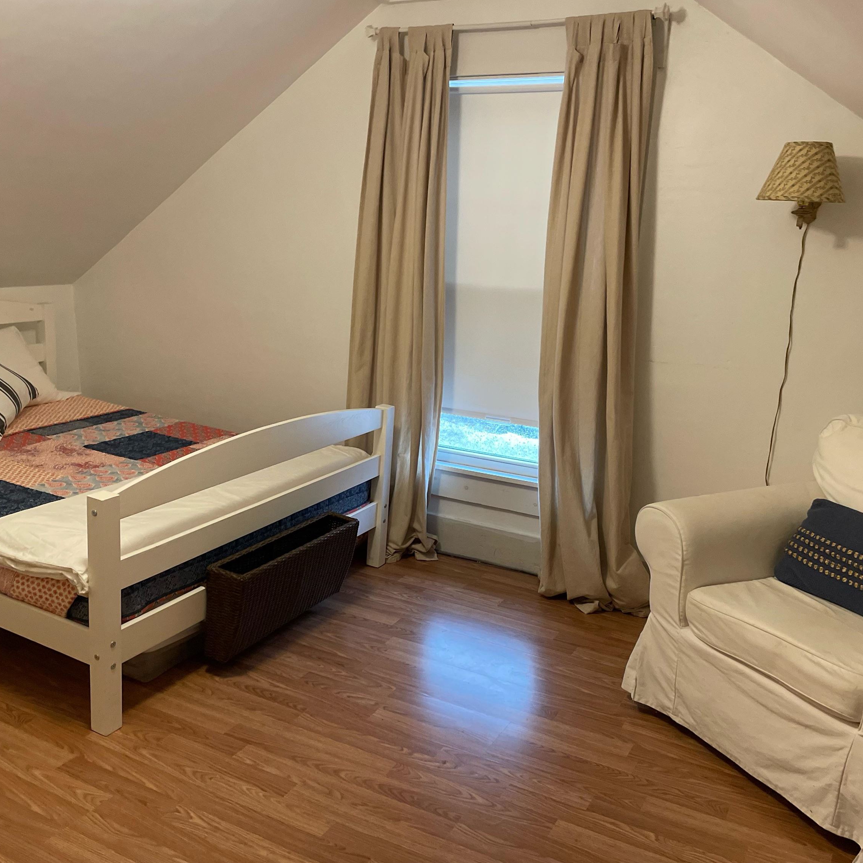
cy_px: 431
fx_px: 874
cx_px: 408
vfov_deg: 52.5
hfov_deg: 52.5
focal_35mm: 31
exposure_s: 1/60
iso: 400
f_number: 1.6
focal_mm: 4.2
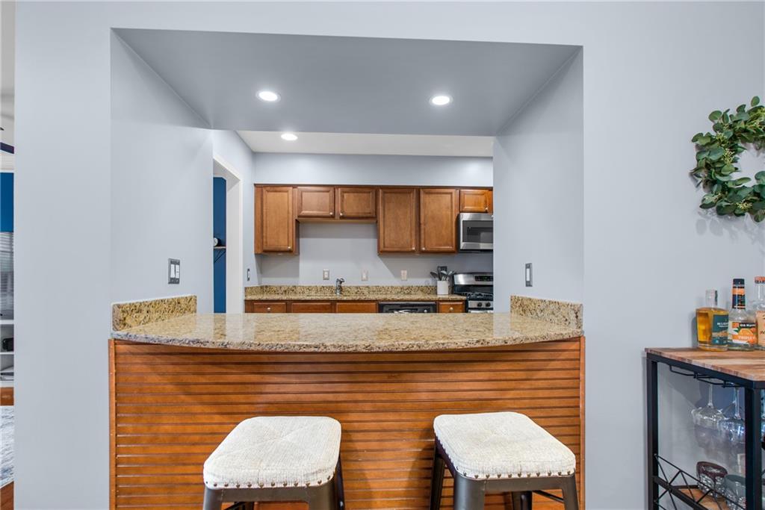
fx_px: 340
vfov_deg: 73.8
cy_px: 255
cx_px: 382
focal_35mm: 16
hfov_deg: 96.7
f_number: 4.5
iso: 200
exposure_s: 1/5
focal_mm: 16
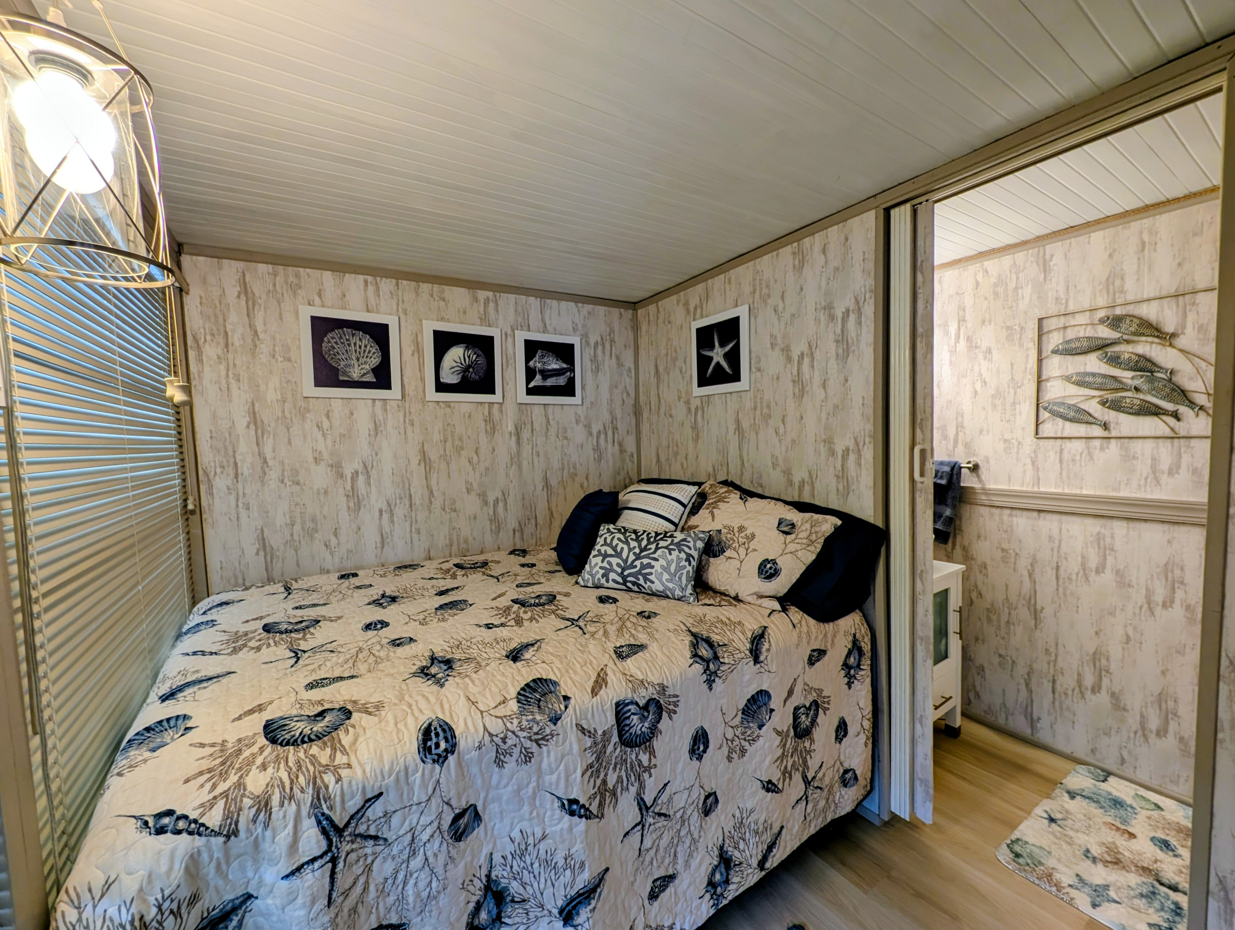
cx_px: 618
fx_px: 429
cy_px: 465
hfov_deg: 110.5
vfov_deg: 94.6
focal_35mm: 12
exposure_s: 1/40
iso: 42
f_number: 1.95
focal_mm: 2.23
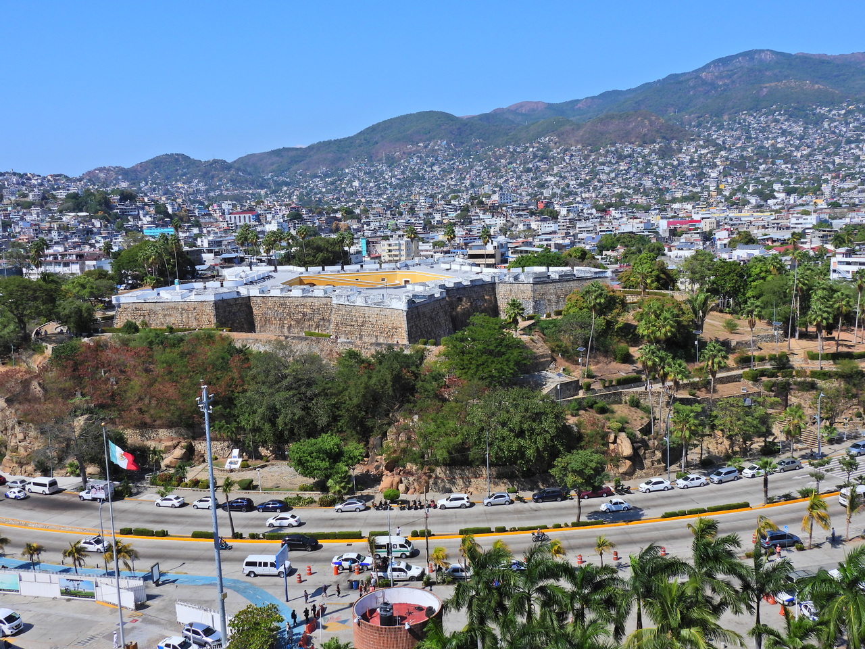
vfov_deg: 40.7
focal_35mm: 35
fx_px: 875
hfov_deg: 52.6
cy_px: 324
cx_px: 432
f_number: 4
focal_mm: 6.2
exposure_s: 1/1600
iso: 100
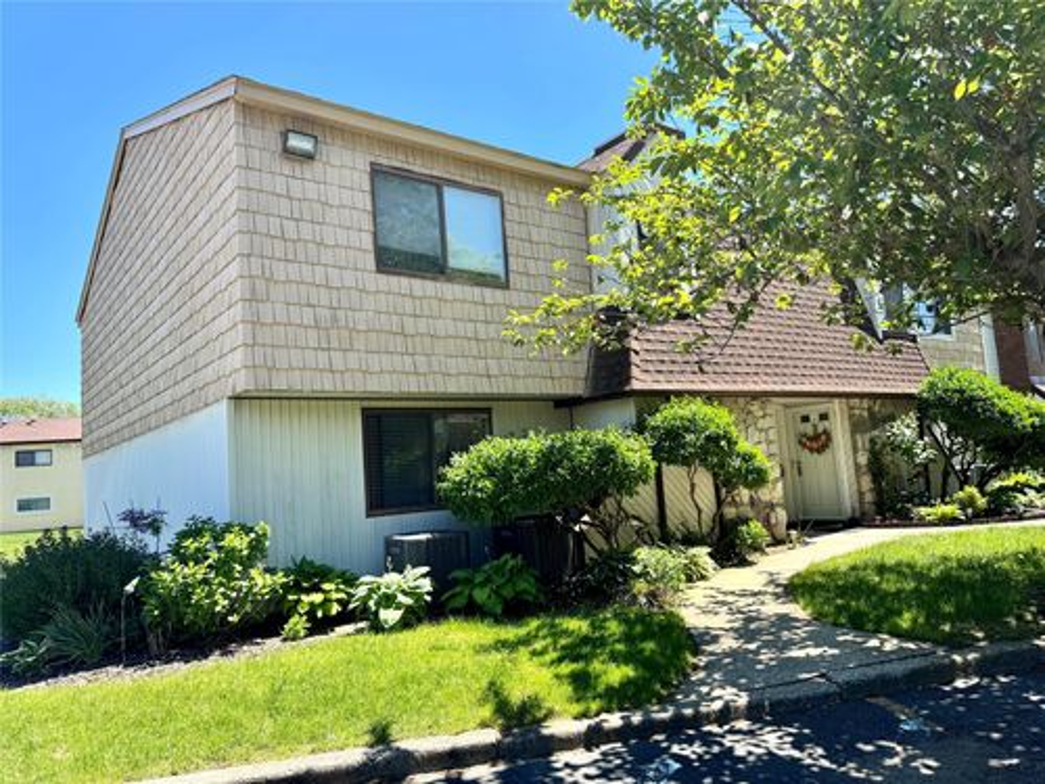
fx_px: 725
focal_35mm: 24
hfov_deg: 71.6
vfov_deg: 56.8
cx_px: 522
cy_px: 392
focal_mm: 6.76
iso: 80
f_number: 1.78
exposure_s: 1/1637
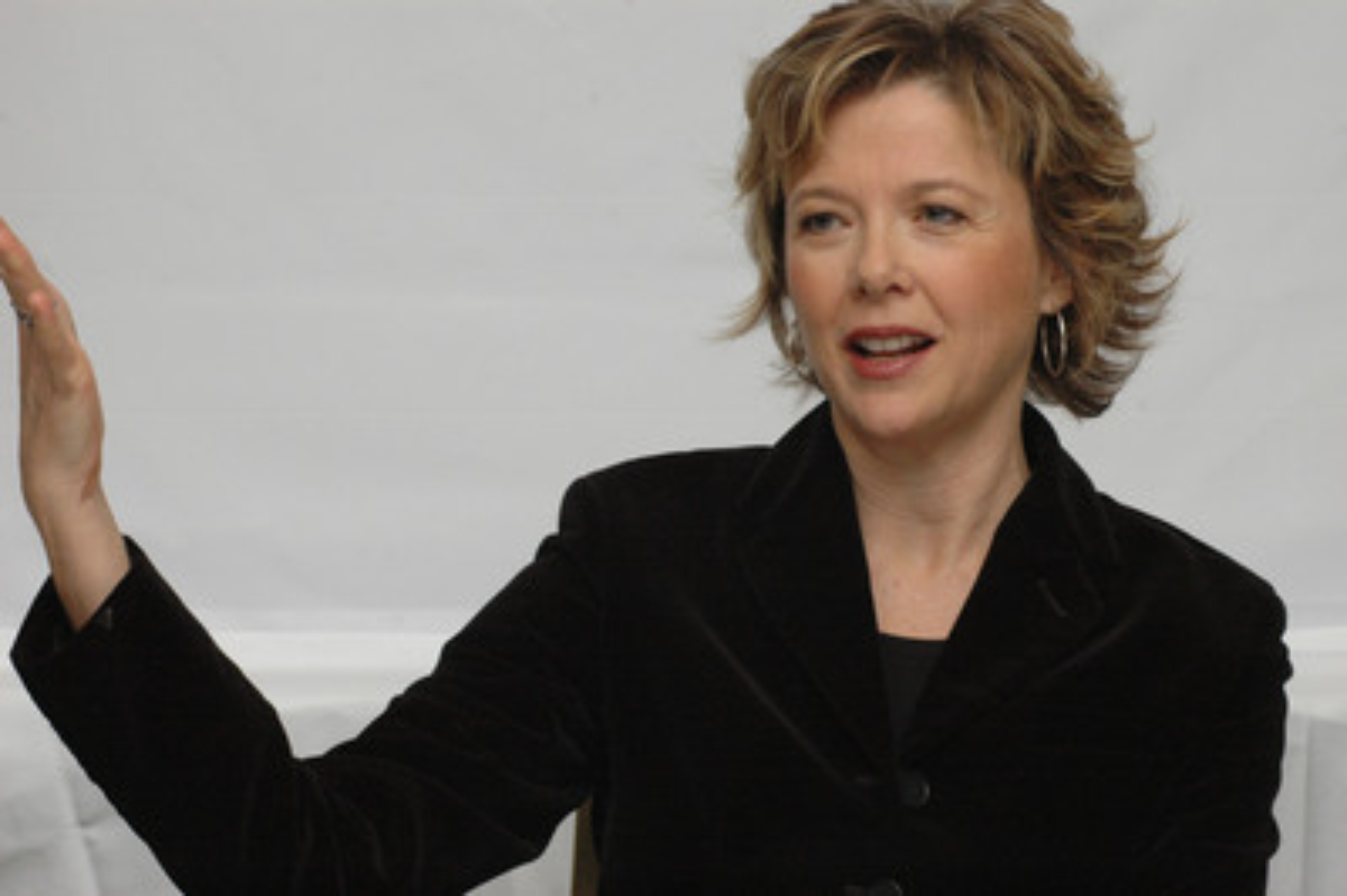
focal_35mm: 129
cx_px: 674
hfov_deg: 15.9
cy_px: 448
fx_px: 4823
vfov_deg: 10.6
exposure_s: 1/1250
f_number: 9
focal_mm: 86
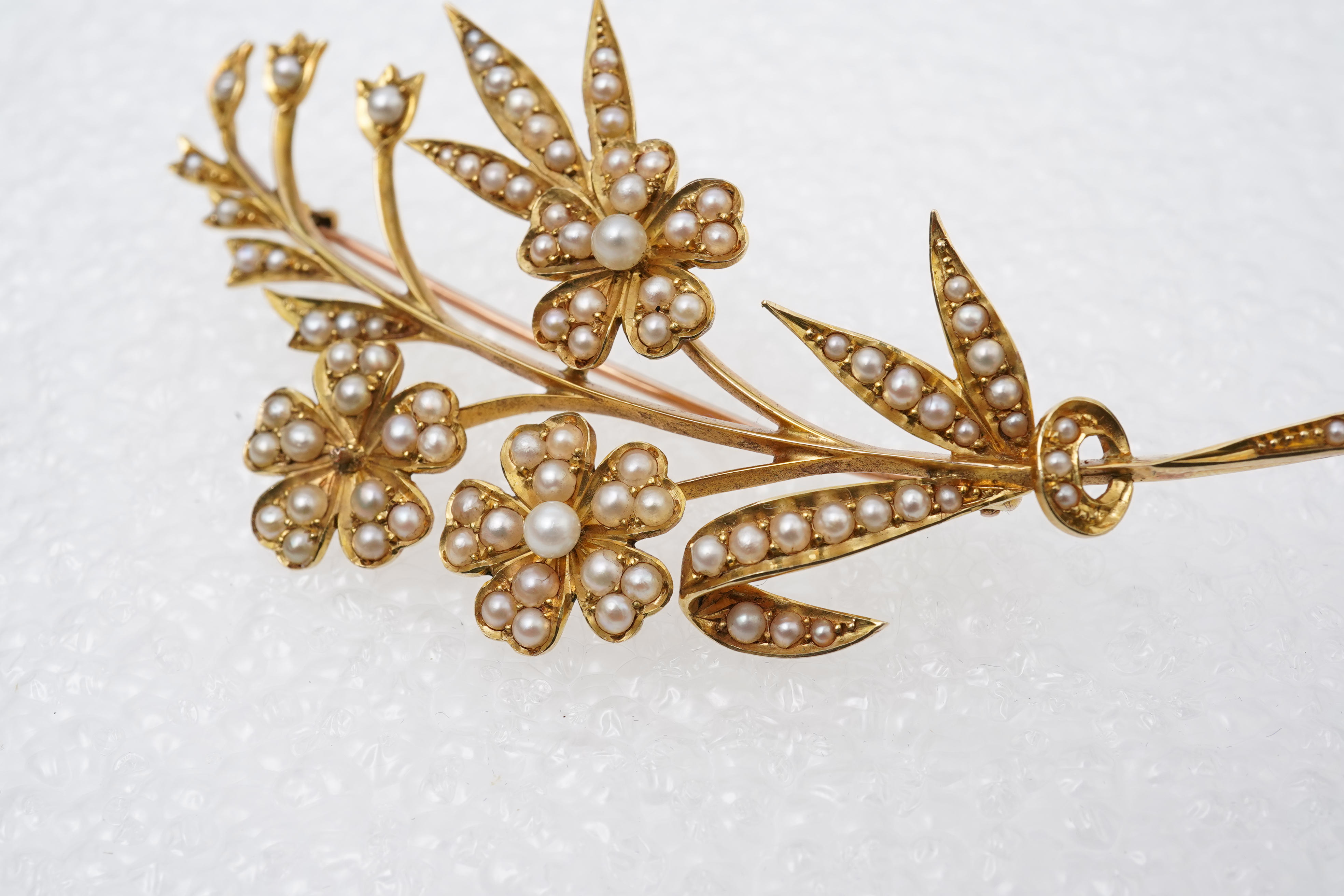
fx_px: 1680
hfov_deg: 43.6
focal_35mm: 45
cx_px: 672
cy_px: 448
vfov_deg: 29.9
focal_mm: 30
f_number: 20
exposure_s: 1/100
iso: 500
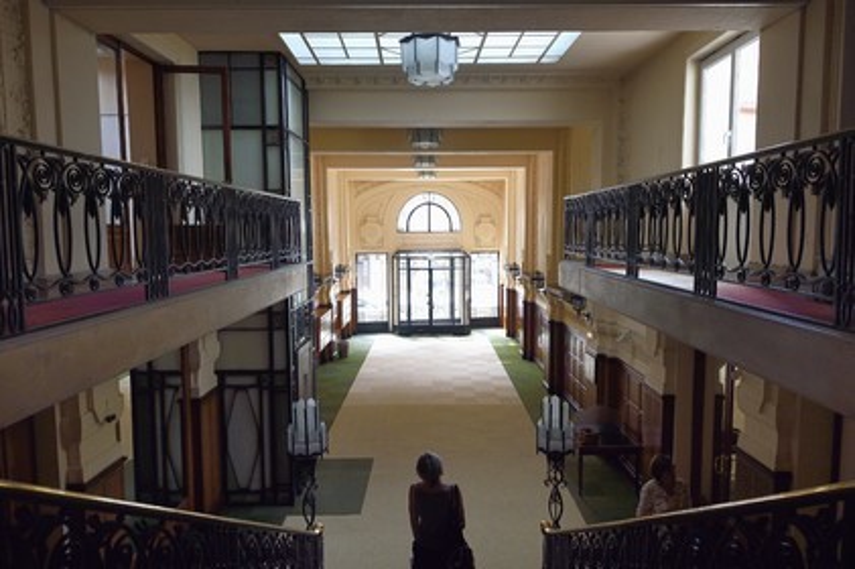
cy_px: 284
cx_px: 428
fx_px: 570
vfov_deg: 53.1
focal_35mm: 24
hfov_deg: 73.8
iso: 1600
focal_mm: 24
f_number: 8
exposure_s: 1/100
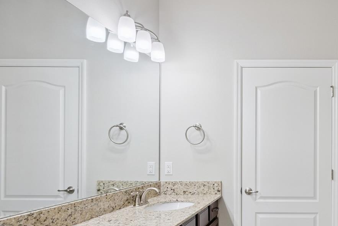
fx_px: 272
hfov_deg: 57.0
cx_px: 288
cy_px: 148
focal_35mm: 29
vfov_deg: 44.4
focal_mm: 16
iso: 1000
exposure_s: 1/50
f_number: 10
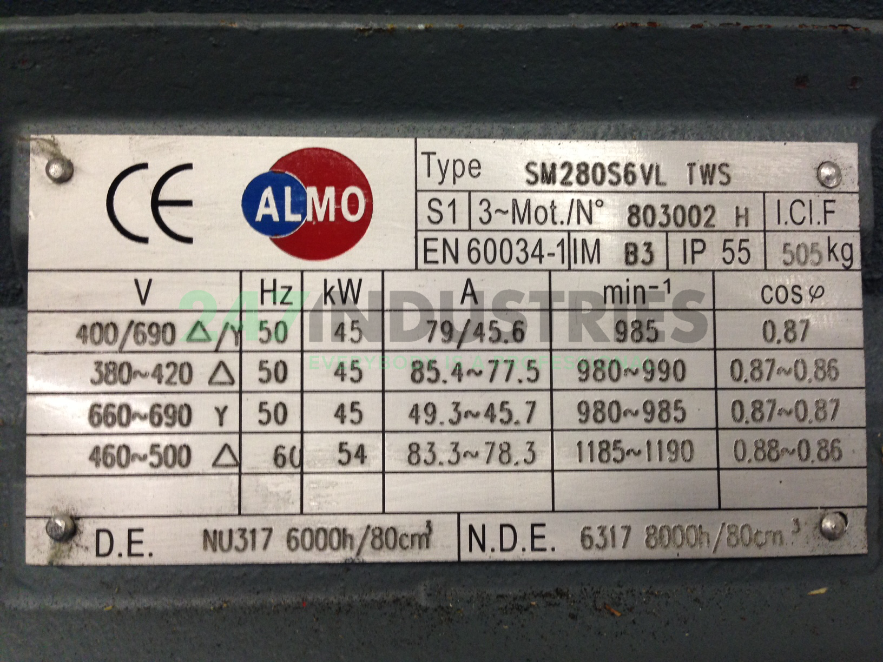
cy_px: 331
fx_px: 842
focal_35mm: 33
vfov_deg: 42.9
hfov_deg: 55.4
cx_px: 442
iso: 125
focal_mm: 4.12
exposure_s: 1/20
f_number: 2.4
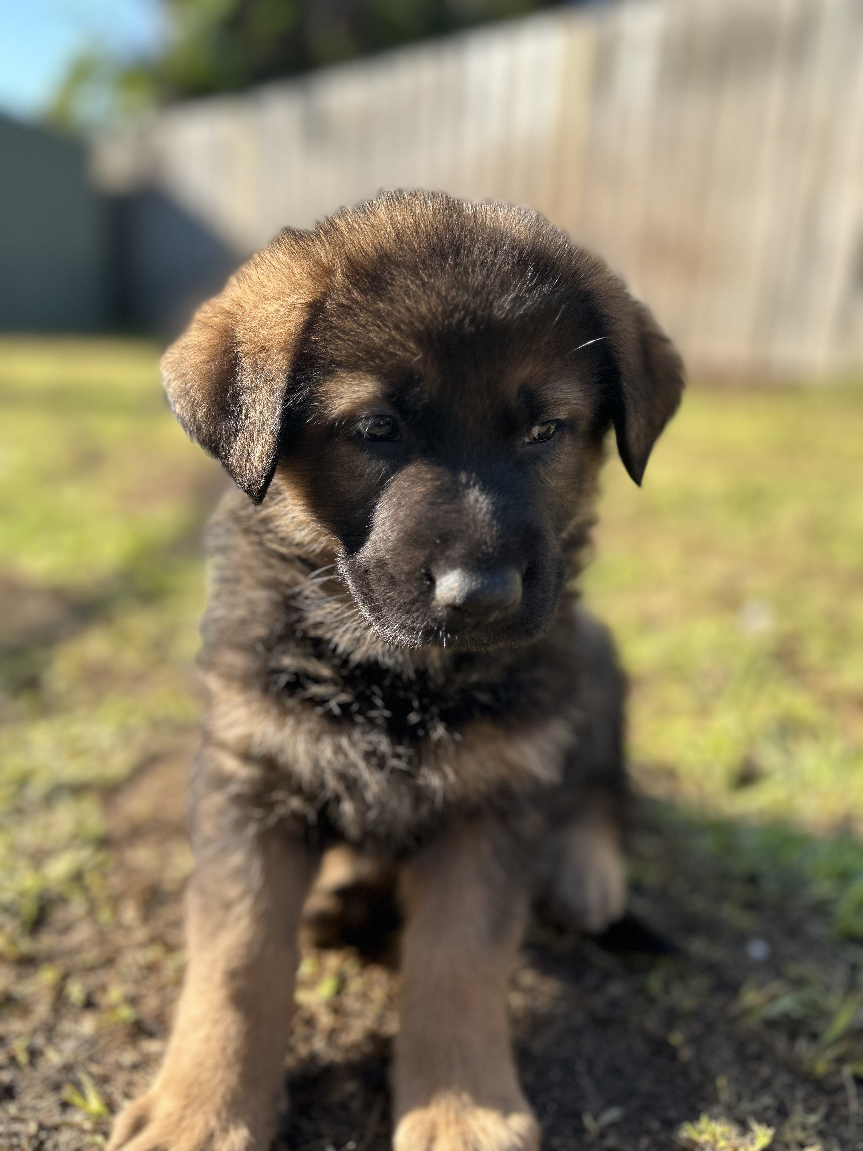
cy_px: 576
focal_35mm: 26
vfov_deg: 67.3
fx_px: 864
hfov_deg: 53.1
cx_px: 432
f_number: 1.5
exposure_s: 1/1068
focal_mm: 5.7
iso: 50
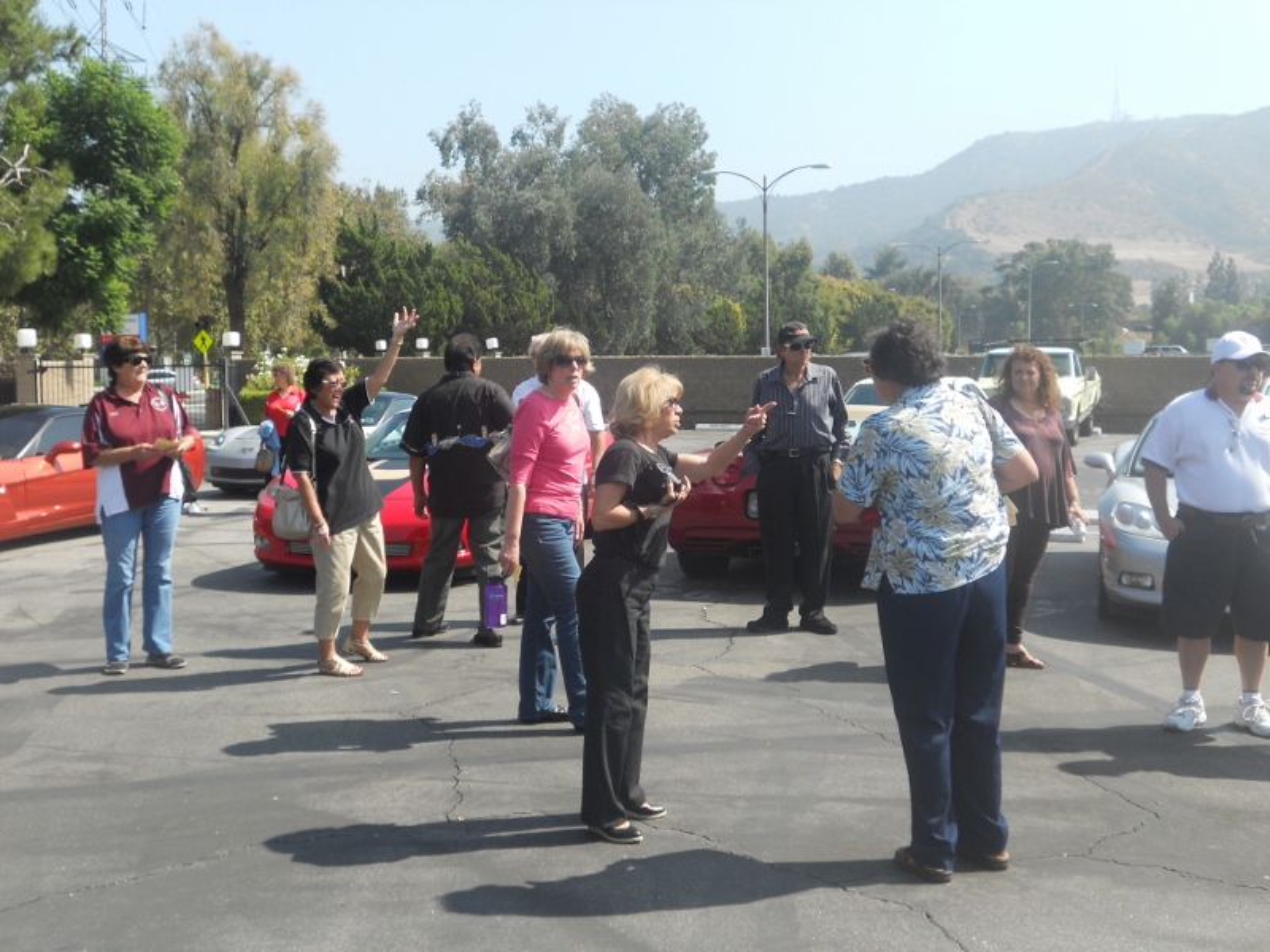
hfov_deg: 49.0
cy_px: 476
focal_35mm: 38
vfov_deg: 37.7
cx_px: 635
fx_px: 1394
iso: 80
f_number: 3.9
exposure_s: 1/400
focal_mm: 6.9
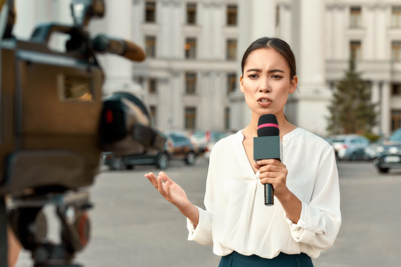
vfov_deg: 16.1
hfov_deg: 23.9
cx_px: 200
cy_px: 134
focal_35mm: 85
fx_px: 947
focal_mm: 85
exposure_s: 1/250
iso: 250
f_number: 4.5
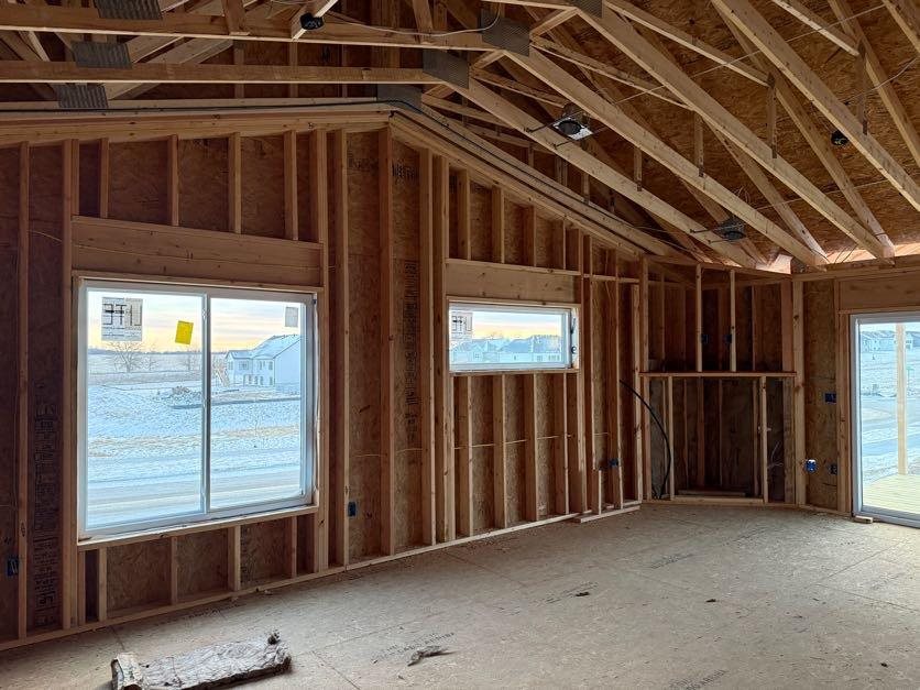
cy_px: 345
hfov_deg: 71.6
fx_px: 638
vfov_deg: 56.8
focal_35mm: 24
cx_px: 460
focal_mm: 6.76
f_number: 1.78
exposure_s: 1/60
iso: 500
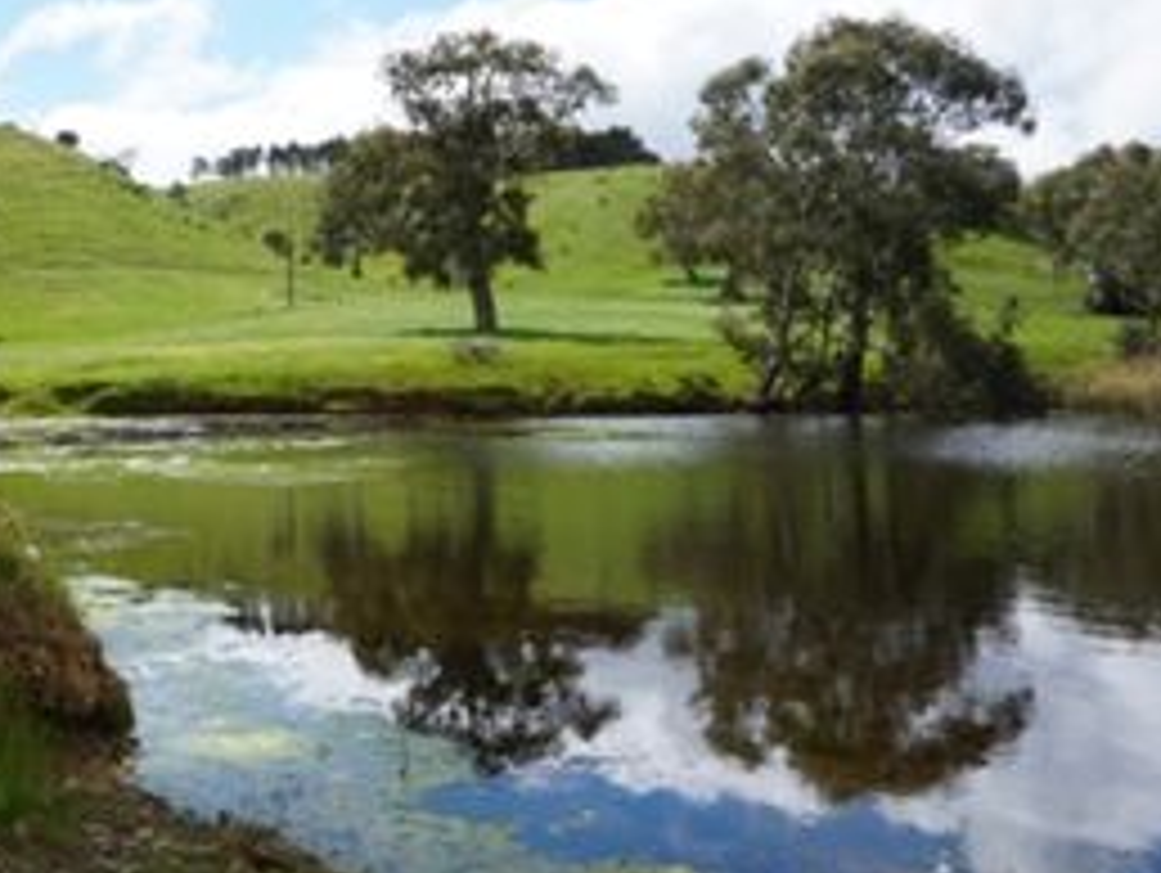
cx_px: 238
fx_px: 1410
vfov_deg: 34.4
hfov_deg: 42.8
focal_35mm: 42
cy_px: 398
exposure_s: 1/100
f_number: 14
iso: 100
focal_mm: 16
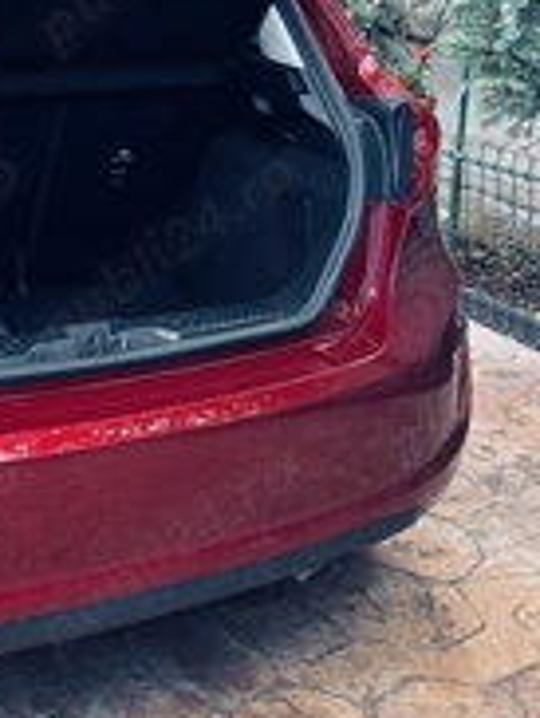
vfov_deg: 31.4
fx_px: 1183
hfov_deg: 24.8
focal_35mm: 57
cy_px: 16
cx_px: 28
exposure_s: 1/121
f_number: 1.6
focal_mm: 5.96
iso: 100
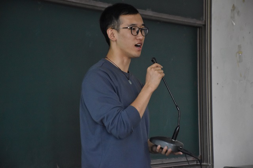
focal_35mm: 128
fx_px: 896
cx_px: 126
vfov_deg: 10.7
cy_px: 84
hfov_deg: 16.1
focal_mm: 85
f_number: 5.3
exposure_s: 1/125
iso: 3200
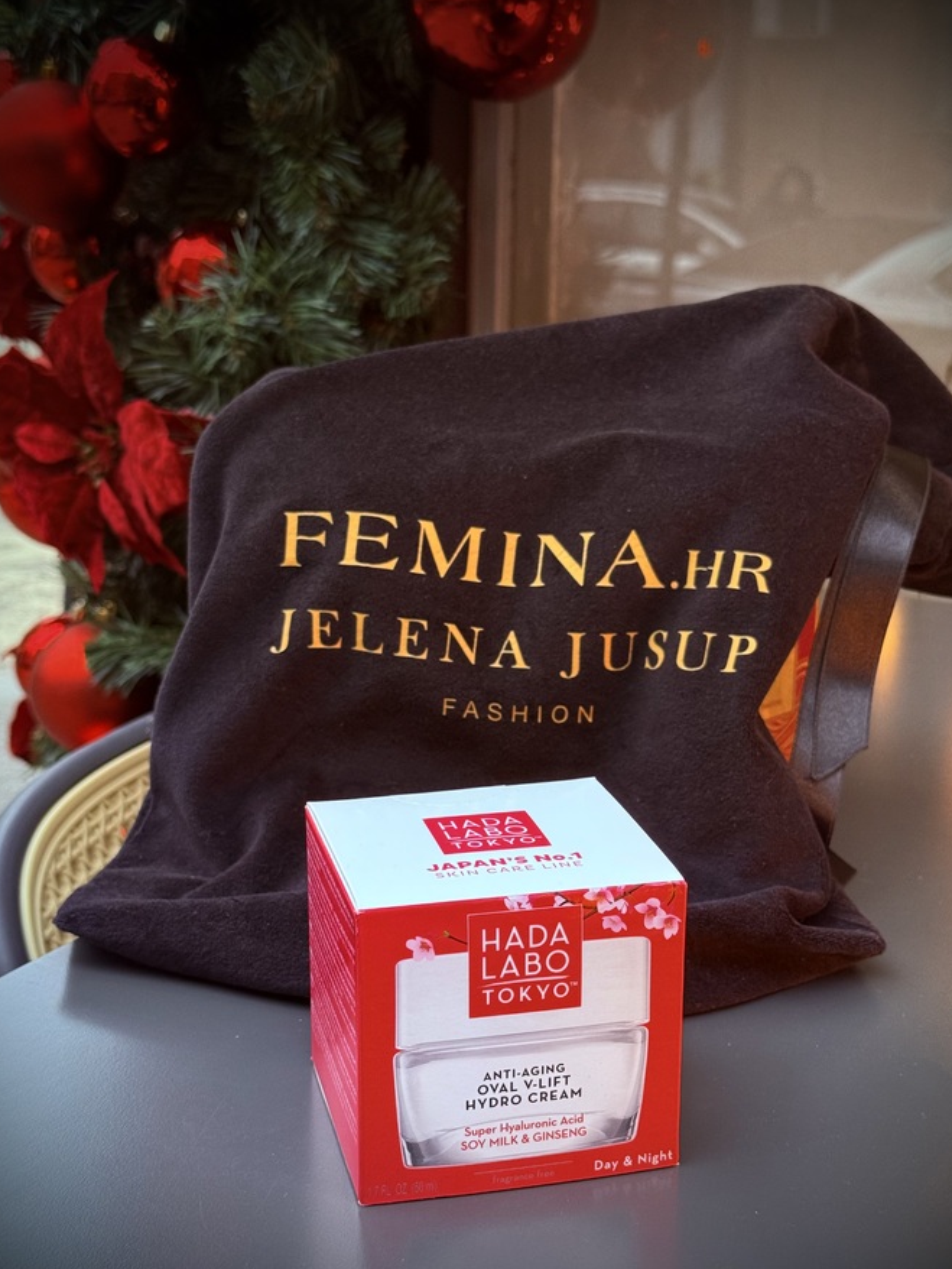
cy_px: 671
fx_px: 1869
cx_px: 496
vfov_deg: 37.5
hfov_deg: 28.6
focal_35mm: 51
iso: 100
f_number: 1.78
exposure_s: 1/50
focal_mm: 6.76
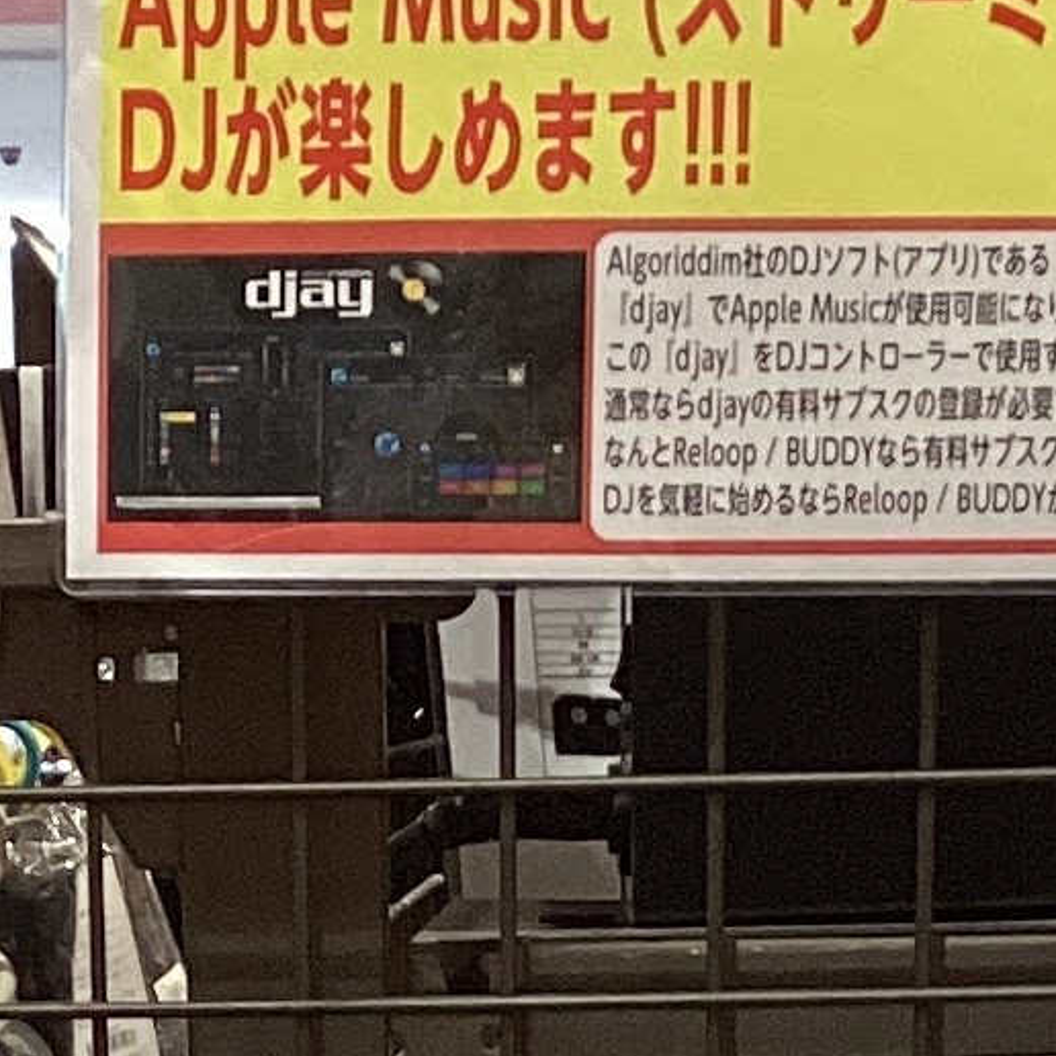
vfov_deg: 12.8
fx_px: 4487
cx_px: 309
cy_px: 1493
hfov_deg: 13.4
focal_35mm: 130
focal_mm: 3.3
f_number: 2.4
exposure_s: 1/60
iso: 125
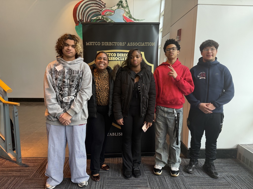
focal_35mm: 24
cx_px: 126
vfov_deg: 56.8
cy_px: 94
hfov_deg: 71.6
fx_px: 175
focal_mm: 6.76
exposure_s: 1/120
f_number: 1.78
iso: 200
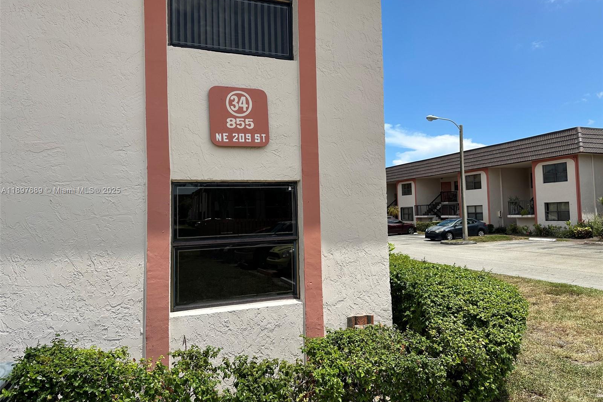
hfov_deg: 71.5
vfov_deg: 51.3
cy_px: 191
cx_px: 302
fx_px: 419
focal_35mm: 25
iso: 80
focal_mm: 6.86
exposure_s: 1/5000
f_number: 1.78
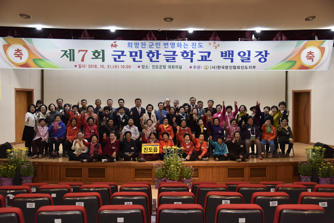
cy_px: 112
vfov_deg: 35.1
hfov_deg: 50.7
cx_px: 167
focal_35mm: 38
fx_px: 353
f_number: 4.5
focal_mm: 38
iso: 1000
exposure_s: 1/125
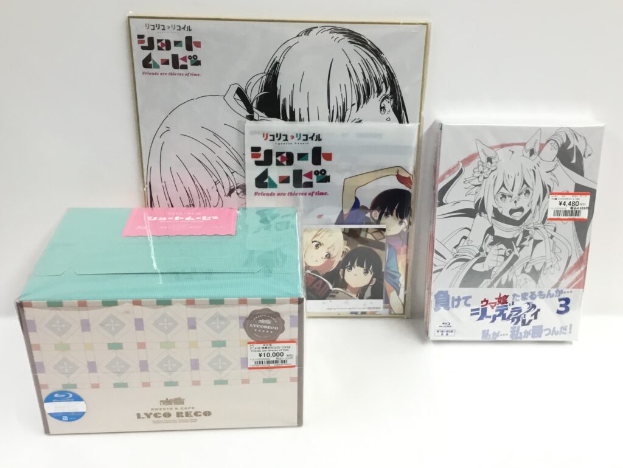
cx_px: 312
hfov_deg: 58.3
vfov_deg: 45.5
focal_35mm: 31
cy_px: 234
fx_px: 558
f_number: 2.4
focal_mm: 3.3
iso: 32
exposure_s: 1/30
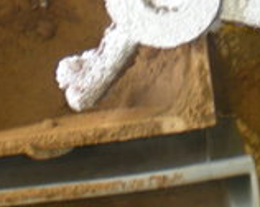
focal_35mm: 94
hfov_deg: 20.3
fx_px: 722
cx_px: 189
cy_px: -20
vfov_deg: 15.9
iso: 200
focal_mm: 6.3
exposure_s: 1/9.2
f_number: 3.1
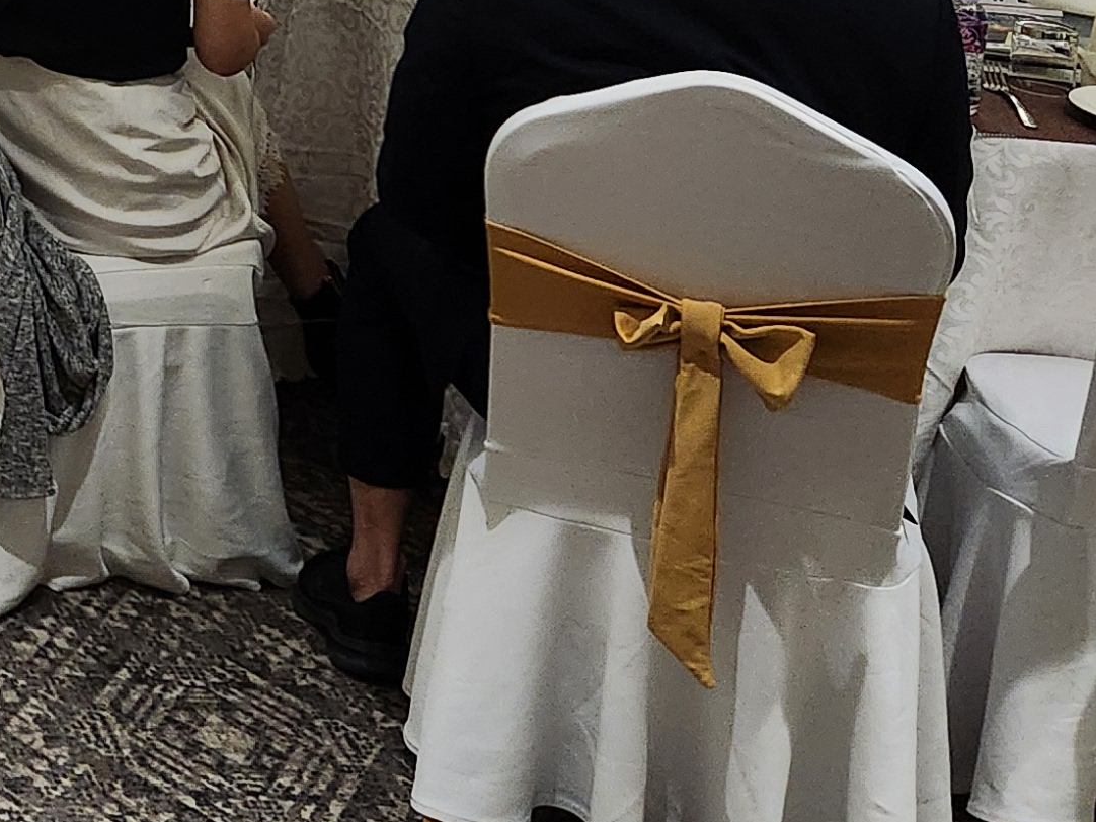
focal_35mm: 85
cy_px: -390
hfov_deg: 20.1
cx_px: -507
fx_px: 2692
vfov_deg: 16.0
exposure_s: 1/100
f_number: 1.8
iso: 500
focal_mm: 5.4
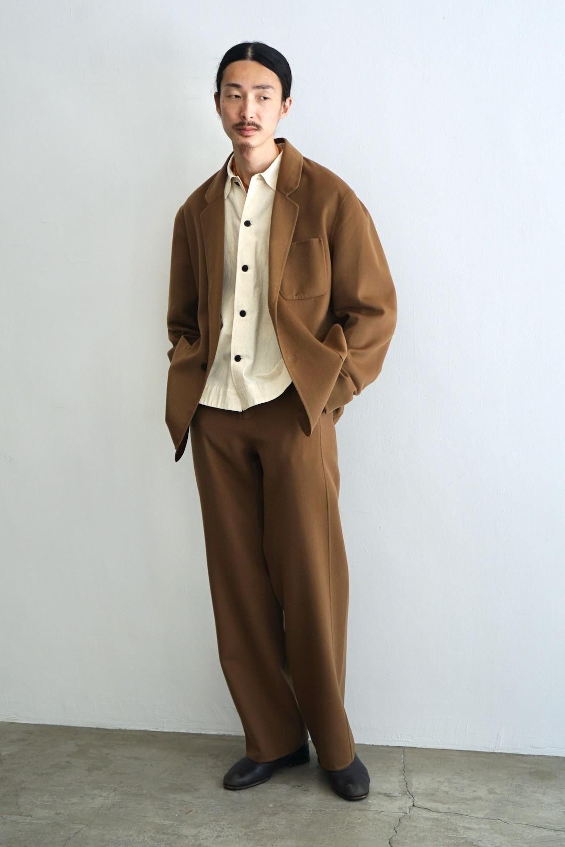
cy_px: 424
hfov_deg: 31.9
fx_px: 989
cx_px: 282
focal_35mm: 42
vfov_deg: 46.4
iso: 250
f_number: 4.5
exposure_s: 1/160
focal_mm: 42
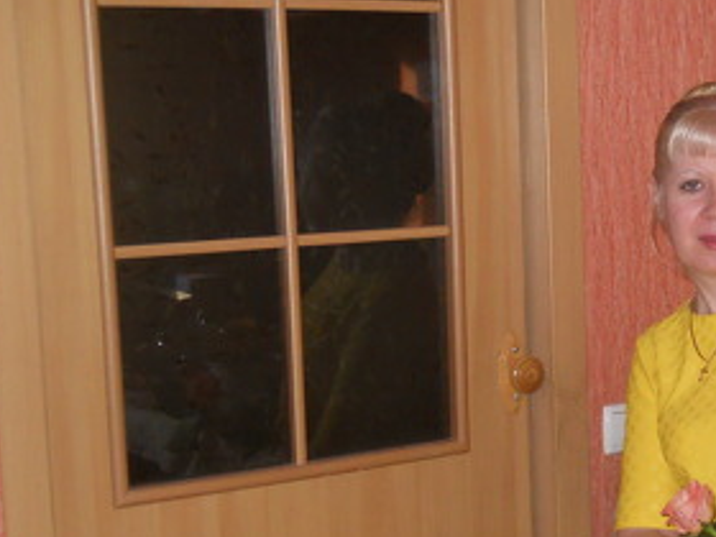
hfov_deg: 21.6
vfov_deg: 16.5
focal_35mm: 88
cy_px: 494
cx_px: 688
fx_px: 1820
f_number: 3.1
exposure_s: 1/30
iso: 250
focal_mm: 6.72
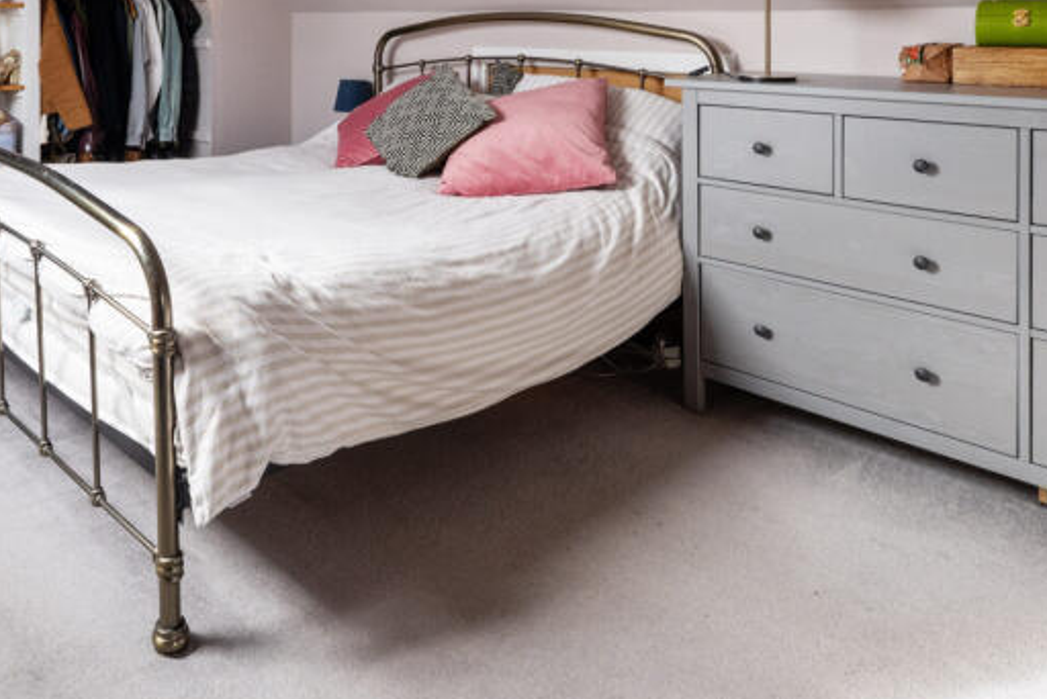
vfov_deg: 42.2
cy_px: 54
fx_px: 815
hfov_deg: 62.0
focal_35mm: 28
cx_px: 272
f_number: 8
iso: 640
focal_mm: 14
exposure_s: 1/80
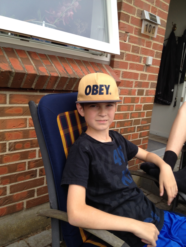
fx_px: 251
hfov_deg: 40.7
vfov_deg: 52.6
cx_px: 93
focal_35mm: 35
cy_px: 124
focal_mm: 4.28
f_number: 2.4
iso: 50
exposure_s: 1/242
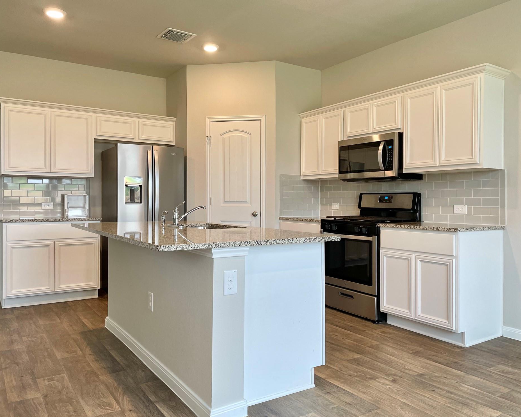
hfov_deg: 62.2
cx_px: 267
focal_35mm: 28
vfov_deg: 51.5
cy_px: 207
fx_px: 432
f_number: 1.6
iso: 100
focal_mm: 4.2
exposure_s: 1/120
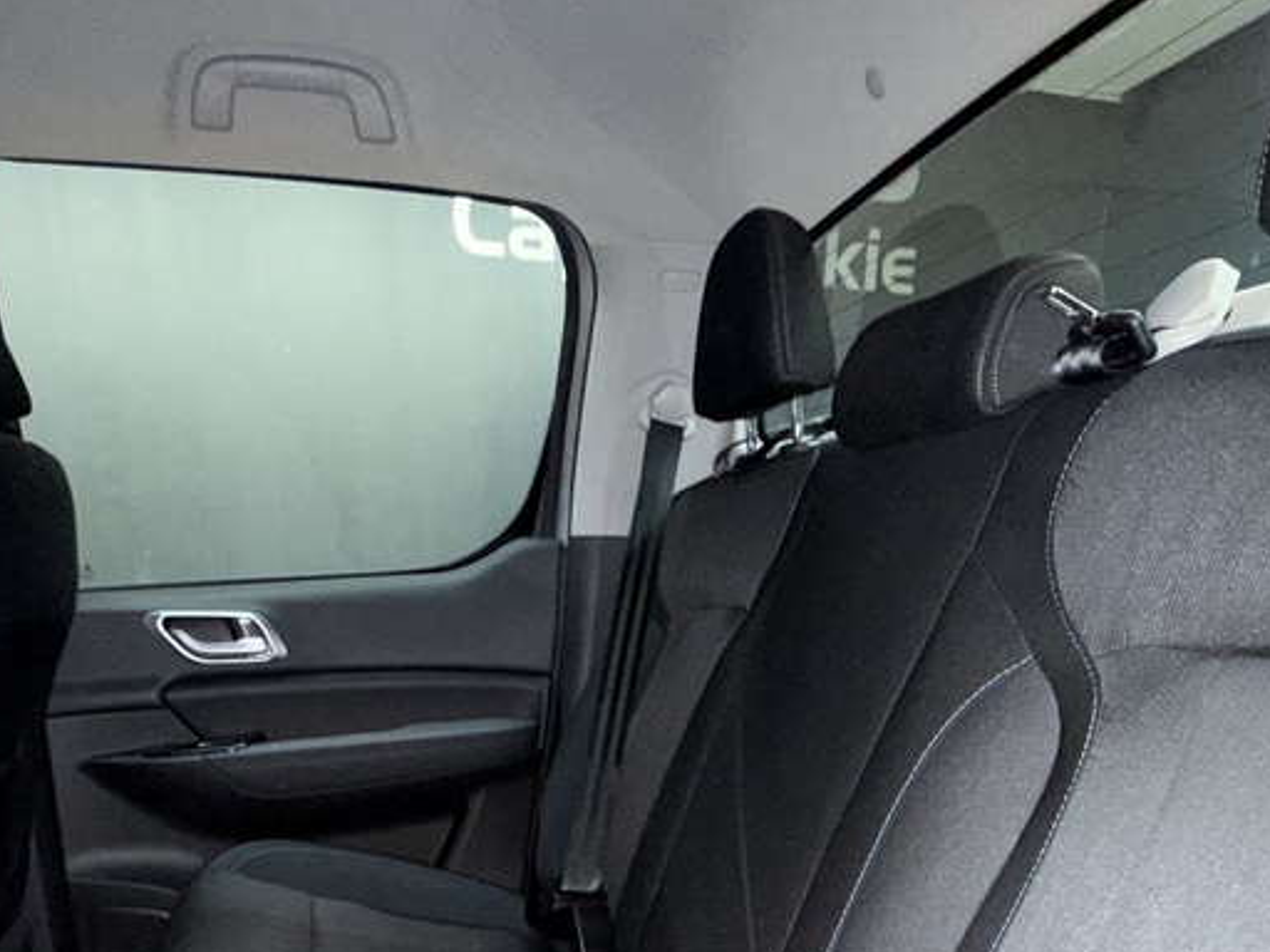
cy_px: 907
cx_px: 608
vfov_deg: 44.0
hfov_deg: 63.4
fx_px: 1027
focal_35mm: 28
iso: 250
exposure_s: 1/30
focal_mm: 2.22
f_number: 2.2
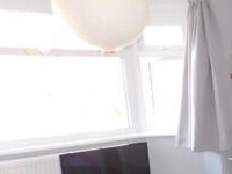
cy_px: 186
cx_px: 325
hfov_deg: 24.2
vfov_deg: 21.0
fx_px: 449
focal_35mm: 67
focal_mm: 4
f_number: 3
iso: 160
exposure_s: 1/30
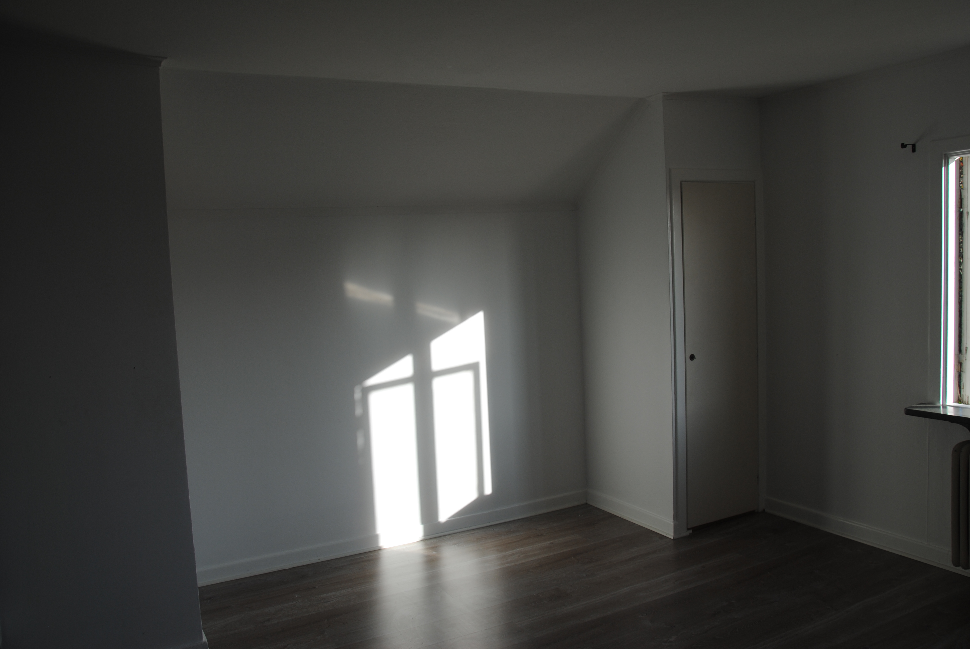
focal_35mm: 27
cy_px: 324
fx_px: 728
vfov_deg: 48.0
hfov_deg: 67.3
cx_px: 485
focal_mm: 18
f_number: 6.3
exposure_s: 1/160
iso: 100
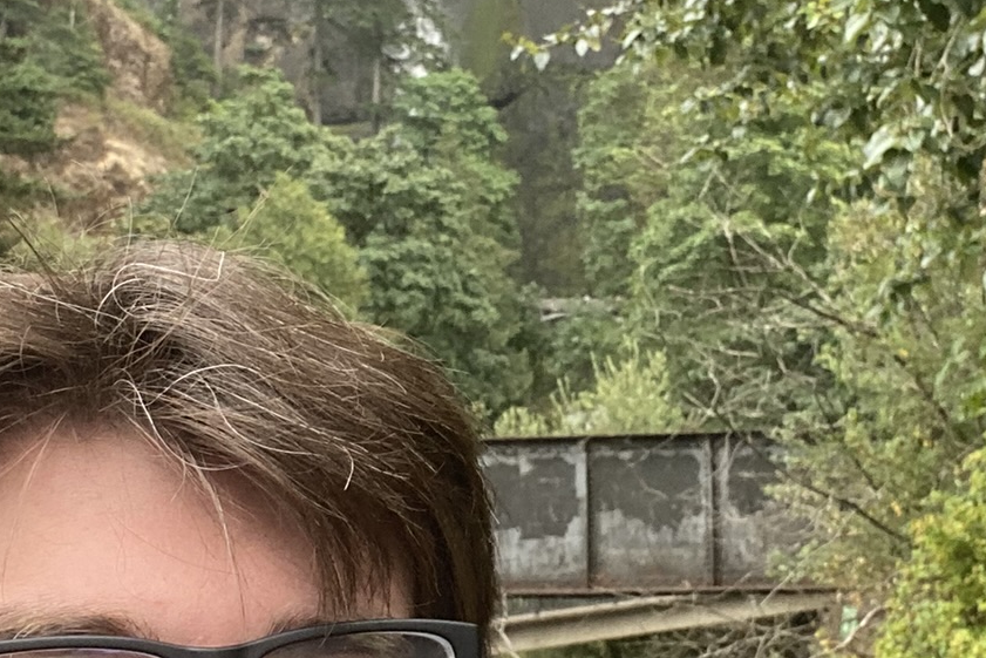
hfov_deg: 26.6
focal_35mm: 76
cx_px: 576
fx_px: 2082
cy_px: 321
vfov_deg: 18.0
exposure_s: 1/122
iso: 64
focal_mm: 2.71
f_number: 2.2
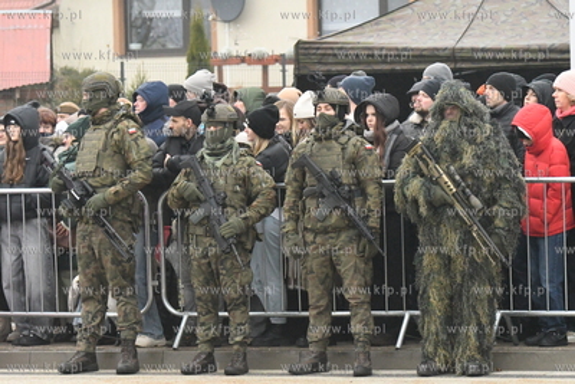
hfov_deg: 11.0
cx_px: 288
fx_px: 2996
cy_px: 192
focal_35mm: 188
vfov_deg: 7.3
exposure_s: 1/3200
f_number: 5.6
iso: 16000
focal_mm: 125
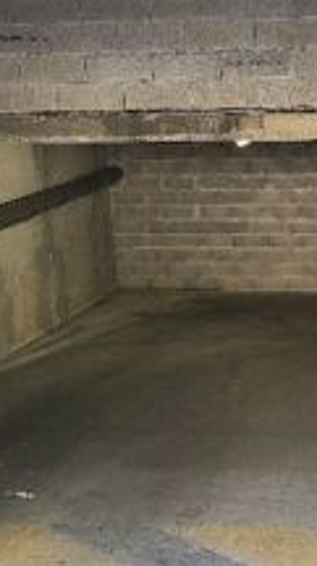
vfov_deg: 37.1
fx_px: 839
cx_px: 280
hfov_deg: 21.0
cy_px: 331
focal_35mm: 56
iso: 200
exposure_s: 1/100
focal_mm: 4.25
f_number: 1.8
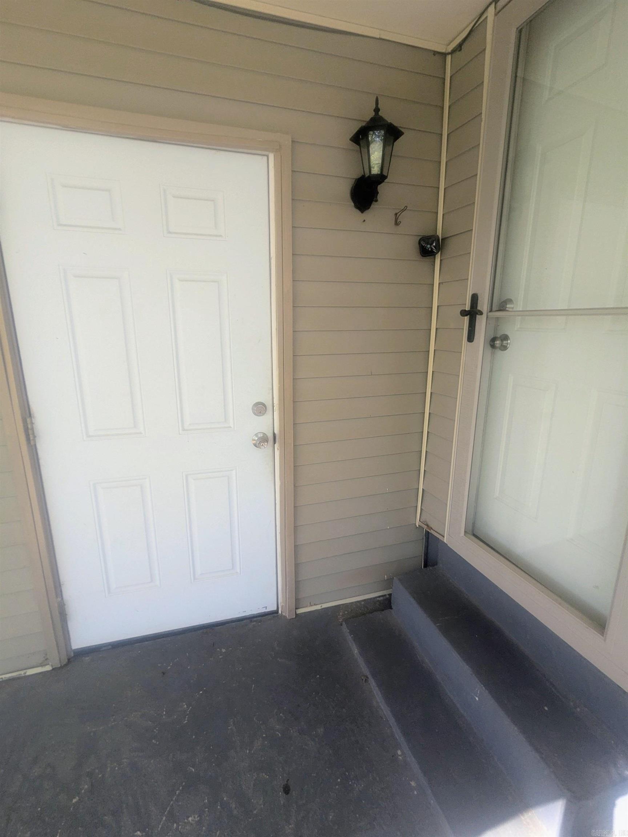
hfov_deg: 78.1
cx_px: 314
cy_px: 418
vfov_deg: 94.5
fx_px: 387
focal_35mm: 16
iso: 84
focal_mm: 2.35
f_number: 2.2
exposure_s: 1/120
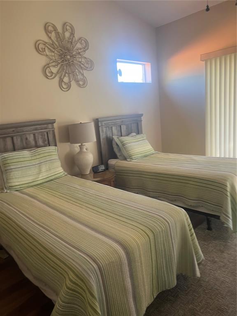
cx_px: 118
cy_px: 158
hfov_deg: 53.1
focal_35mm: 26
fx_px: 237
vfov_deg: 67.3
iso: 125
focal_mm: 5.7
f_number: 1.5
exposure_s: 1/93
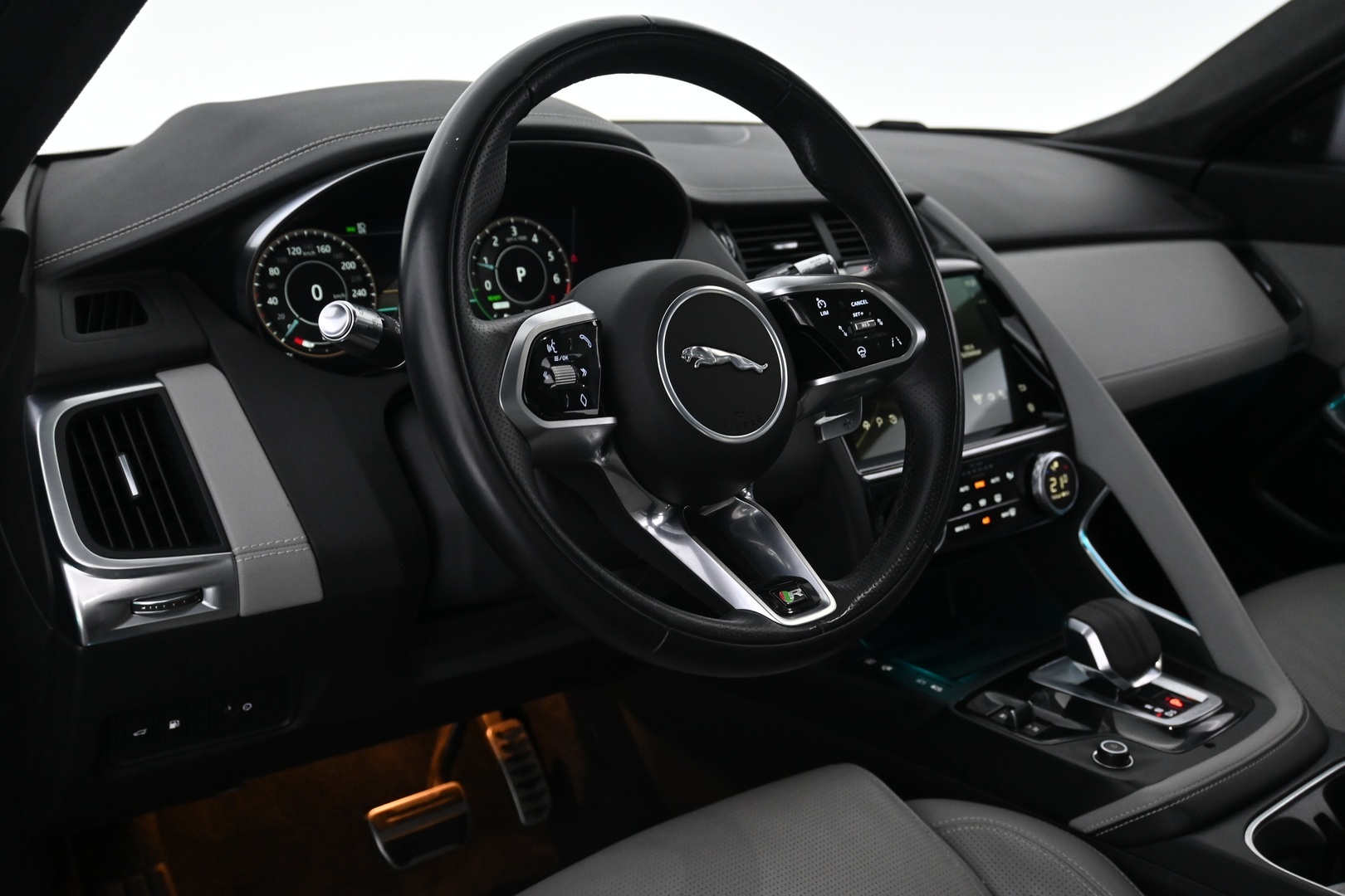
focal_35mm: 34
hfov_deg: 56.1
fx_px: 1261
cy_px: 448
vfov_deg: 39.1
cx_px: 672
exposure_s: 1/40
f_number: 4
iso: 1600
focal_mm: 22.5
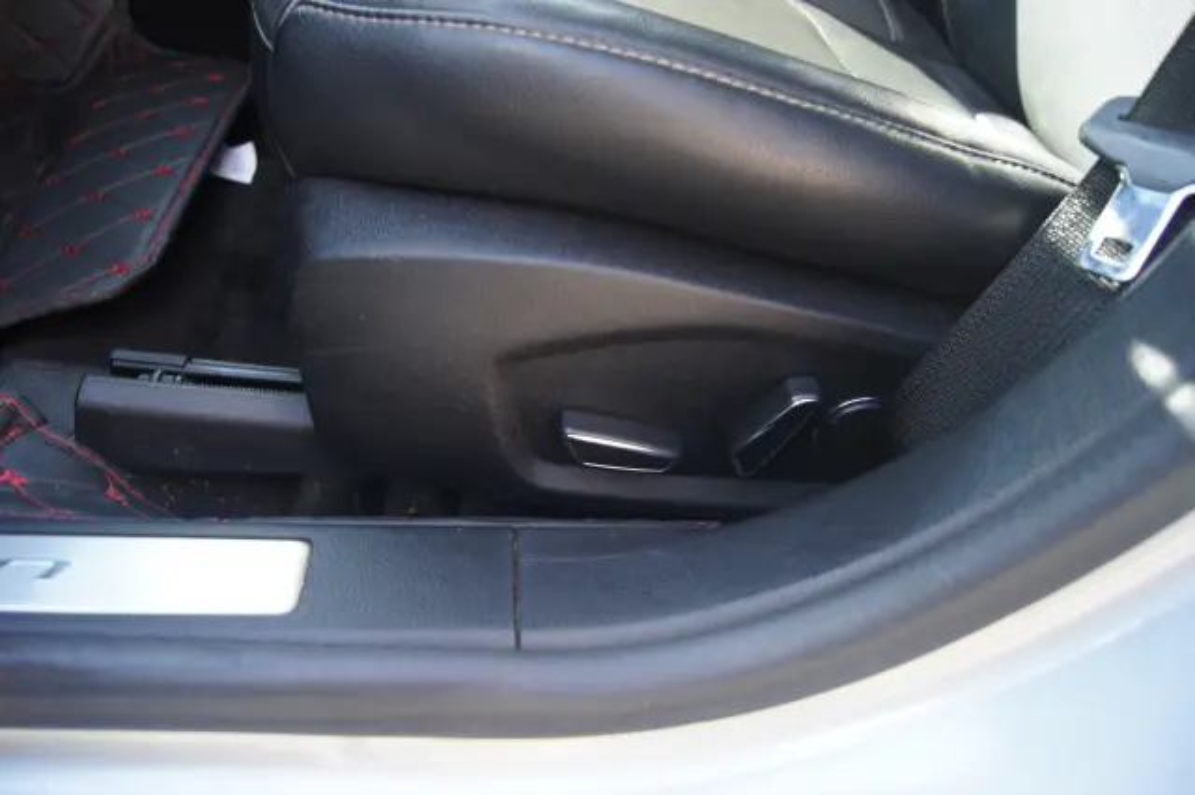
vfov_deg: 47.9
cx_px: 598
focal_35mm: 27
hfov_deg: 67.4
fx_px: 896
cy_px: 398
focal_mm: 18
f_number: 4
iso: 100
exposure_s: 1/30
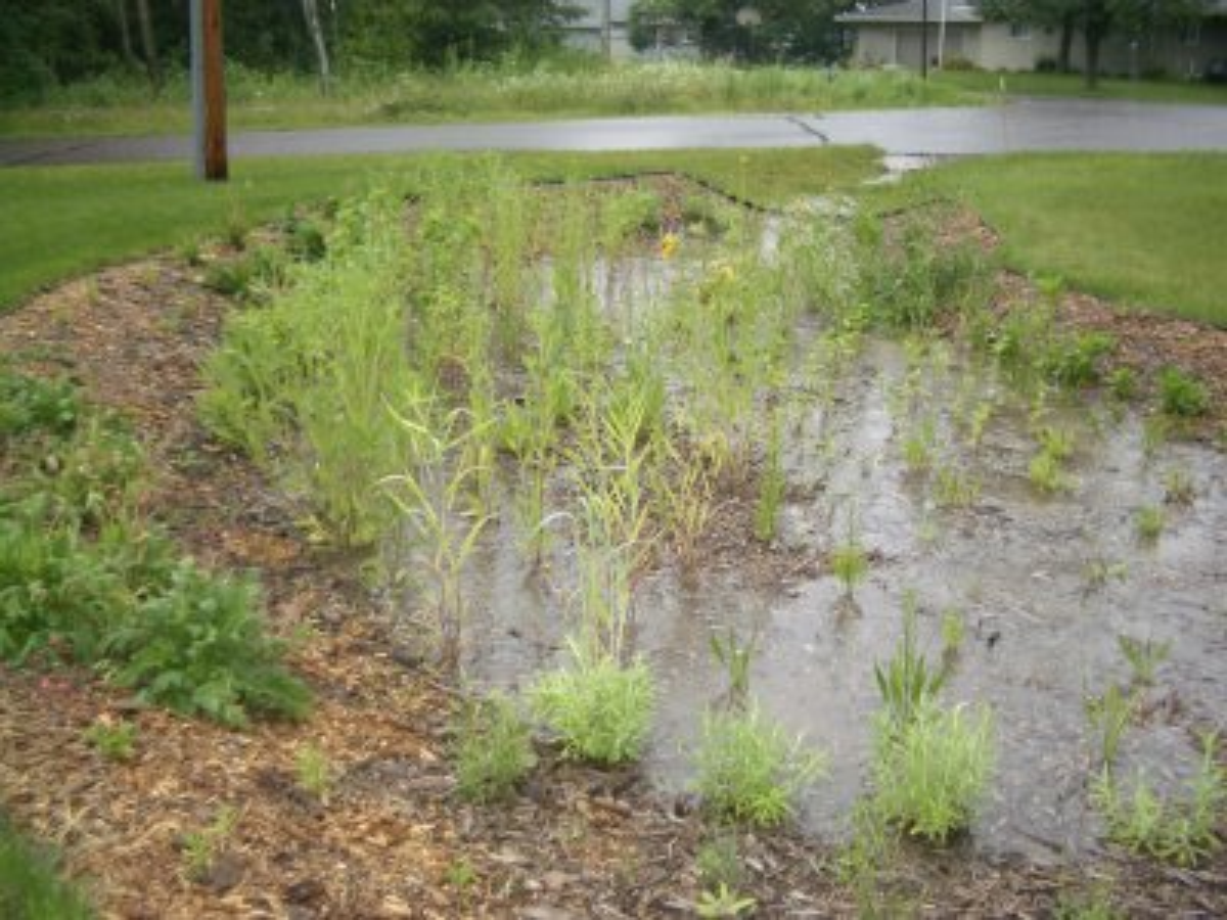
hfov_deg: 52.6
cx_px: 614
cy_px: 460
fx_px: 1241
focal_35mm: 35
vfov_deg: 40.7
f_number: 2.6
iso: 100
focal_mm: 5.8
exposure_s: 1/160
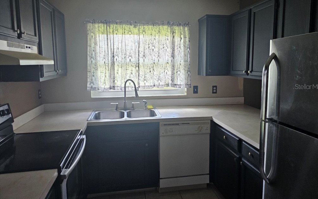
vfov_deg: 49.1
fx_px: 217
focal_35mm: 25
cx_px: 162
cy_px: 86
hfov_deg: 72.5
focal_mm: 6.3
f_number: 1.7
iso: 320
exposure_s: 1/120
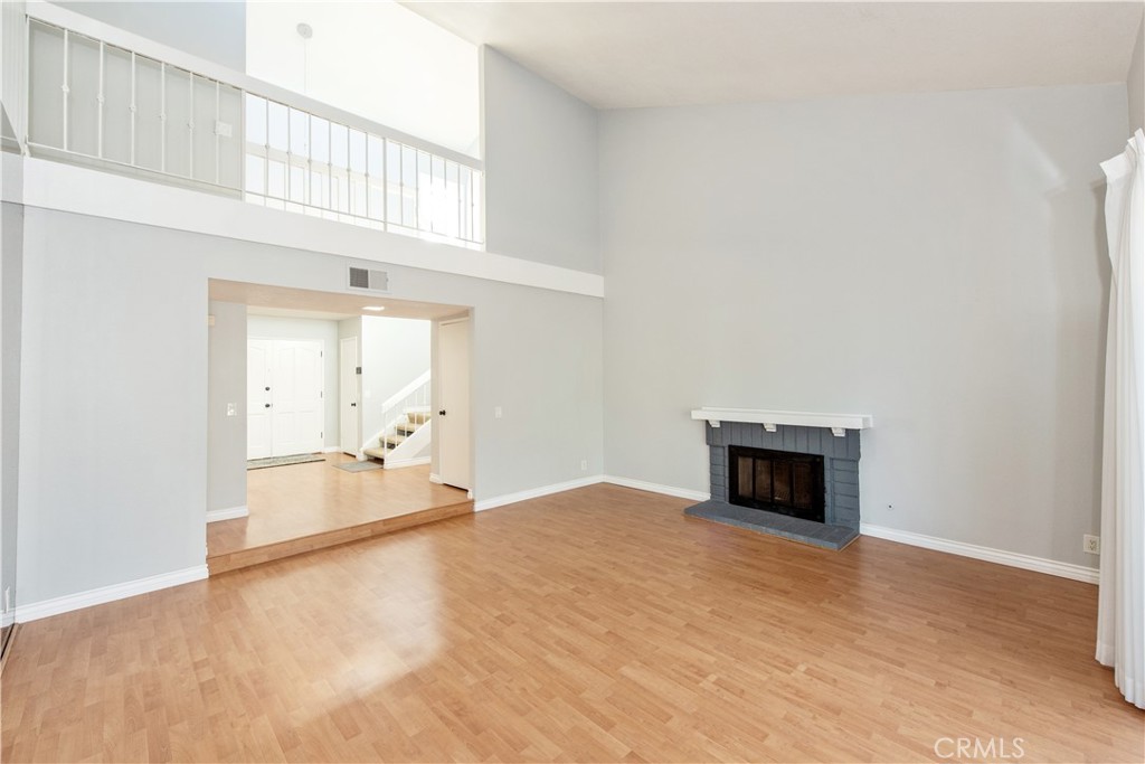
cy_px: 382
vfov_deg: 77.3
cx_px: 572
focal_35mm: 15
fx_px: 477
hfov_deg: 100.4
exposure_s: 1/125
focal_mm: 15
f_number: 5.6
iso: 800
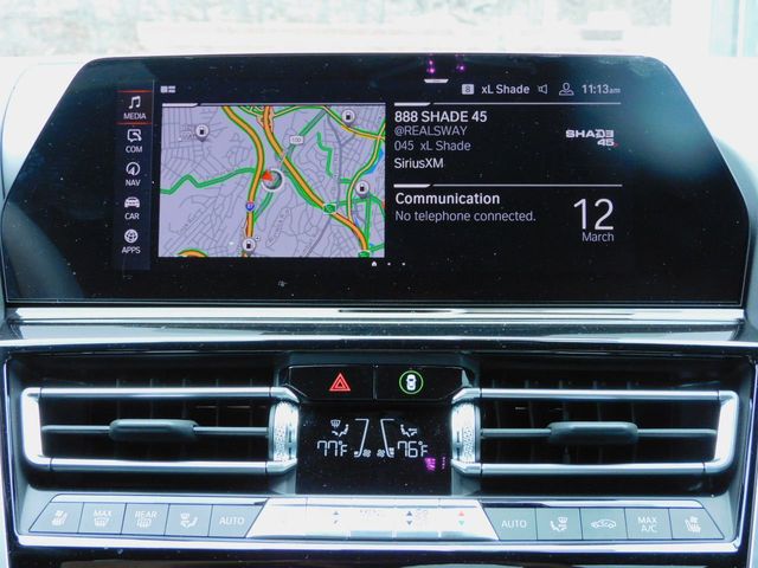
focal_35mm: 55
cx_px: 379
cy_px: 284
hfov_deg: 34.9
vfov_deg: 26.6
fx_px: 1204
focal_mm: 9.9
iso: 320
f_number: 4
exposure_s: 1/30
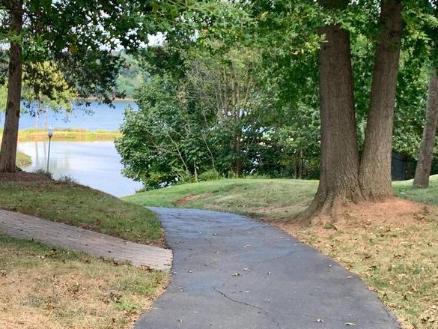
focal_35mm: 64
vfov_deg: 22.8
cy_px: 109
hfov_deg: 30.0
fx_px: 810
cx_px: 134
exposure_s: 1/145
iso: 25
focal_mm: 4.25
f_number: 1.8
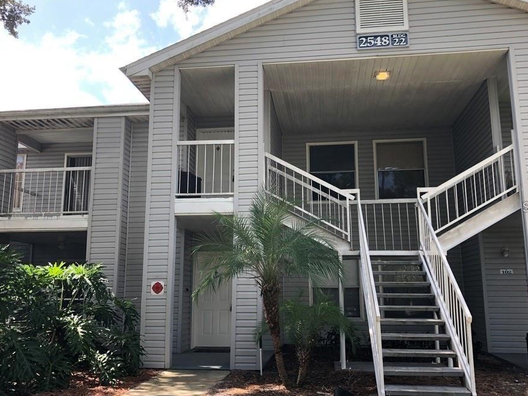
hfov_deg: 55.3
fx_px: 503
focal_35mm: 33
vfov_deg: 42.9
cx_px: 269
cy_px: 207
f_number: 1.8
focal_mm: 4
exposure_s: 1/217
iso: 20
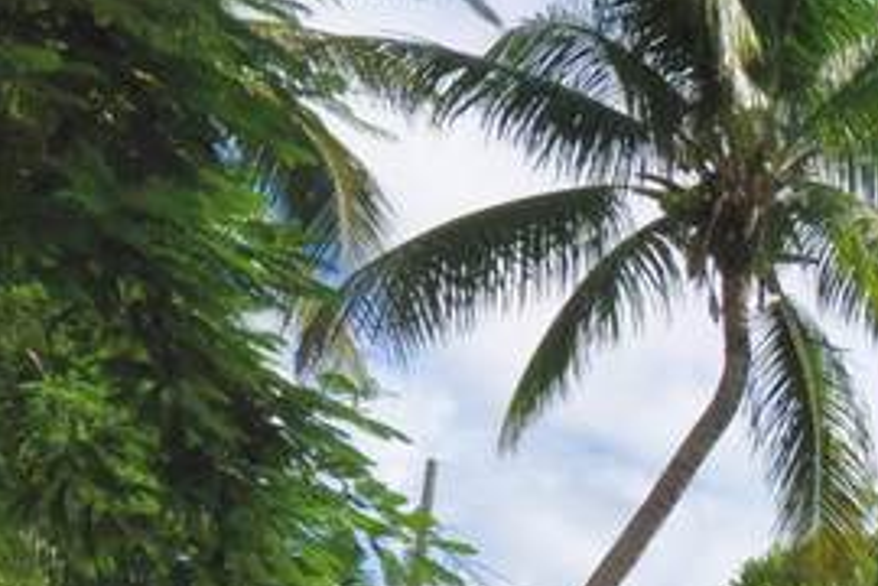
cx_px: 1343
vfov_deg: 18.8
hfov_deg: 22.8
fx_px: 1731
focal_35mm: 71
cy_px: 534
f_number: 10
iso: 200
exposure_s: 1/320
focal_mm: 10
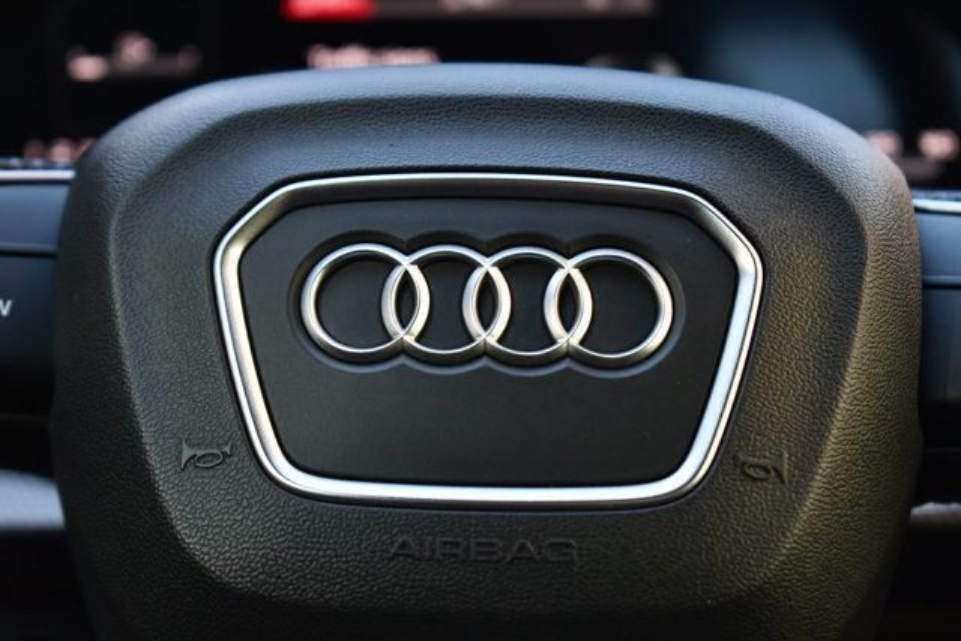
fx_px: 2189
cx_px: 480
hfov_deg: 24.8
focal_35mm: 82
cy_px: 320
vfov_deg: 16.7
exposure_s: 1/125
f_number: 5.6
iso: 1400
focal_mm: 55
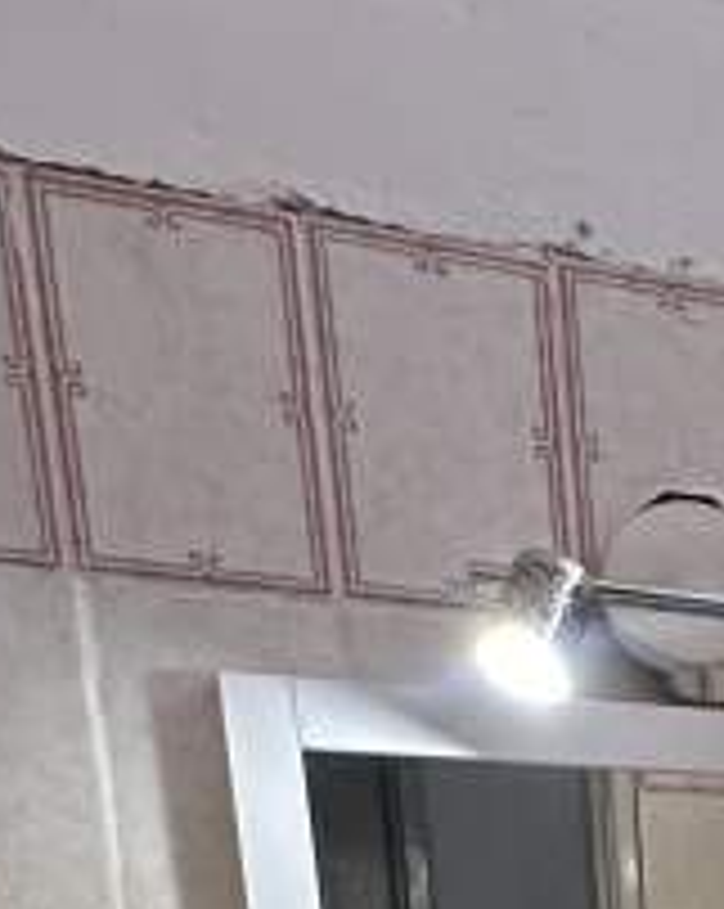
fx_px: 2201
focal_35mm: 82
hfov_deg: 15.0
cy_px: 1638
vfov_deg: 18.3
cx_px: 1473
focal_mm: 2.22
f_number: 2.2
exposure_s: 1/99
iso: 200
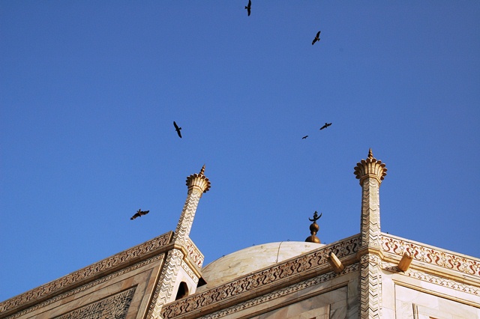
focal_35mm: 57
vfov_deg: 23.8
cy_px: 160
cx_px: 240
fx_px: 760
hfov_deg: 35.1
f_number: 10
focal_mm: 38
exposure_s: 1/250
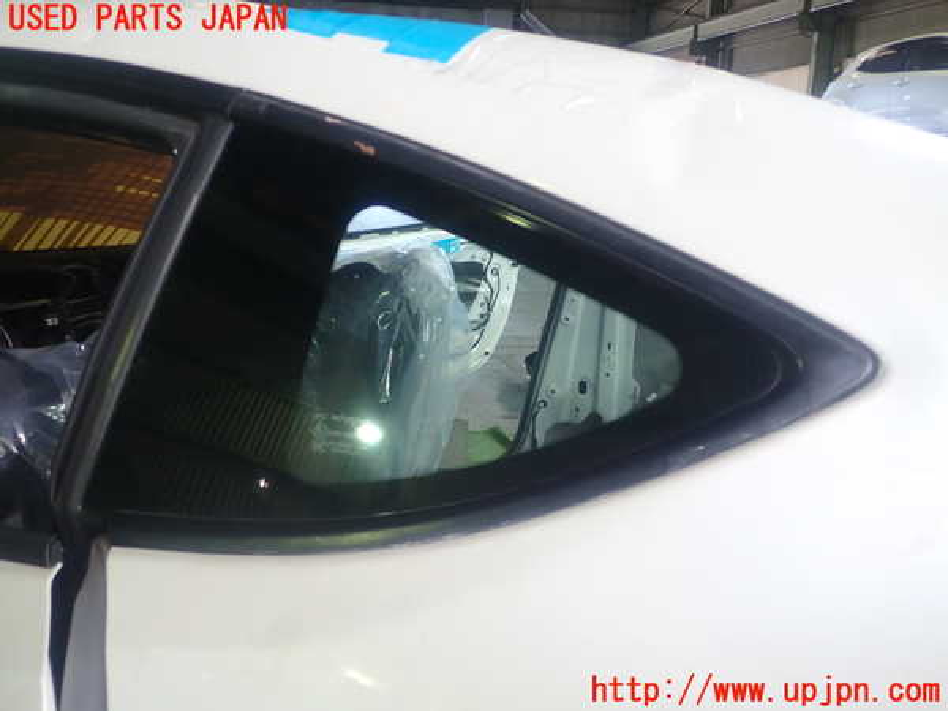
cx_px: 474
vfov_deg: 46.8
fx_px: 822
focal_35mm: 30
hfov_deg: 60.0
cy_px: 356
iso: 200
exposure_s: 1/40
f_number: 2.3
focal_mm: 5.4
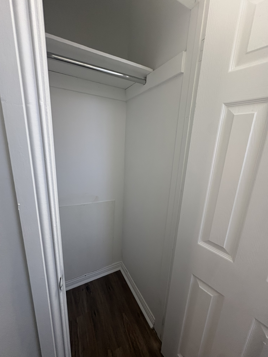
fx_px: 145
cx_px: 134
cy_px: 178
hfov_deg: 85.7
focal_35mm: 14
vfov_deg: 102.1
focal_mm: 2.22
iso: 200
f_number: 2.2
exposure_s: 1/60
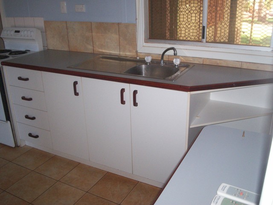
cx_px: 136
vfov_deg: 39.7
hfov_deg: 51.4
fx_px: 284
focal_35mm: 36
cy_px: 102
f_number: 4.5
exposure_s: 1/64
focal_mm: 5.9
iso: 140
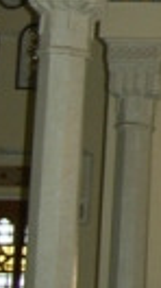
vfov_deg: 14.2
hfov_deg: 7.7
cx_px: 372
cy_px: -41
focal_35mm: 148
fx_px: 1126
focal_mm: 7.4
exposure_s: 1/30
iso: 50
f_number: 2.2
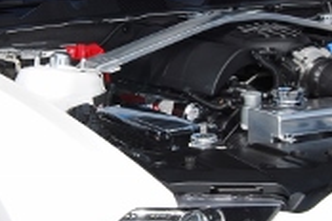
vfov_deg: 9.5
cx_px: 90
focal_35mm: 144
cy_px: 72
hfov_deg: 14.2
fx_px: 1328
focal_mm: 26
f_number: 9
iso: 100
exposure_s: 1/200
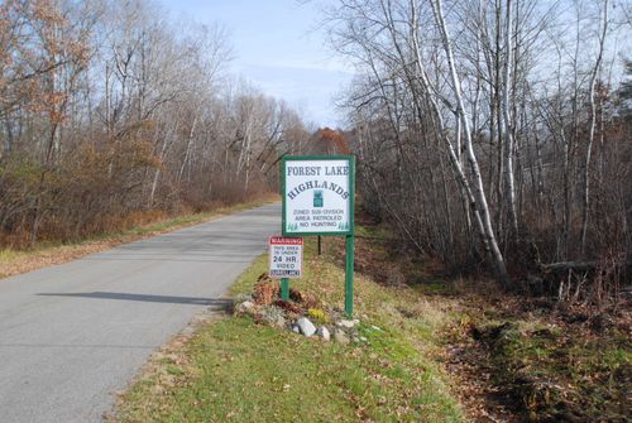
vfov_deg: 37.0
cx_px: 316
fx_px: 633
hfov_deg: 53.1
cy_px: 212
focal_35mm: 36
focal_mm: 24
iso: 125
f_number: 5.6
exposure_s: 1/250
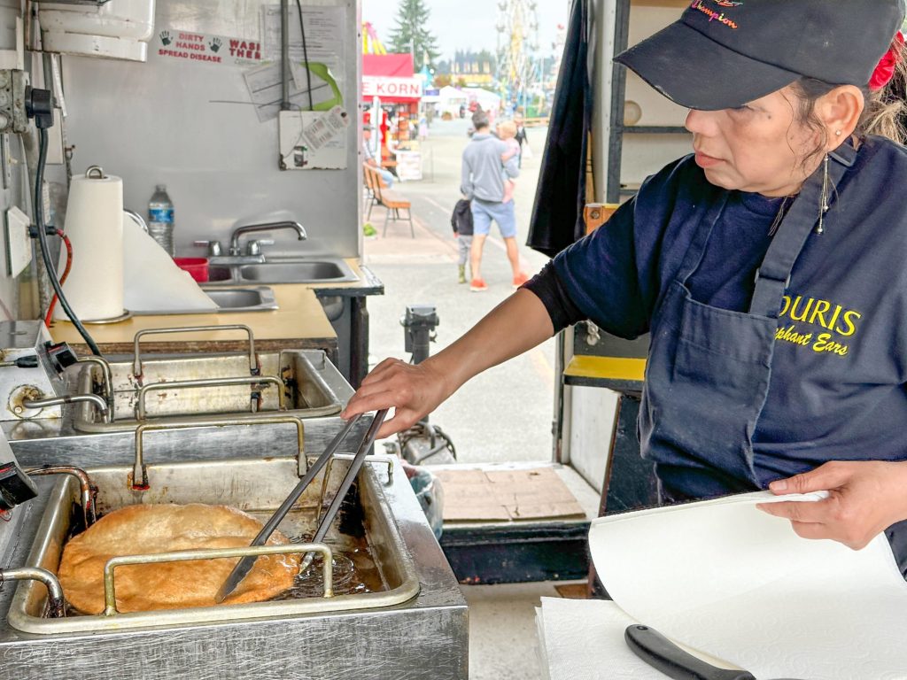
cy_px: 340
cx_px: 454
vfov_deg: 30.3
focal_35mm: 48
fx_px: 1258
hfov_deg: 39.7
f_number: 1.8
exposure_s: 1/720
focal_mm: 6.86
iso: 64
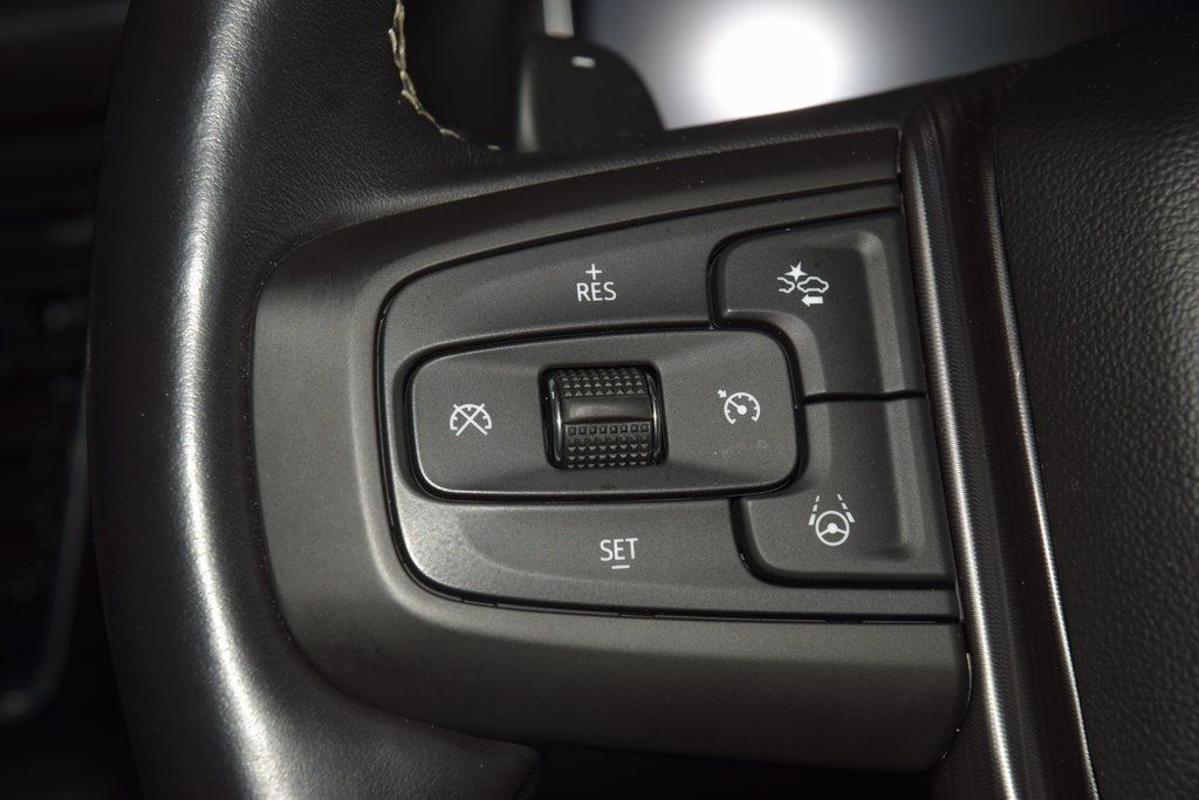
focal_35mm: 105
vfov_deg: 13.0
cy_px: 400
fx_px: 3497
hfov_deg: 19.5
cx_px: 600
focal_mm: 70
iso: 100
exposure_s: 1/125
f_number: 8
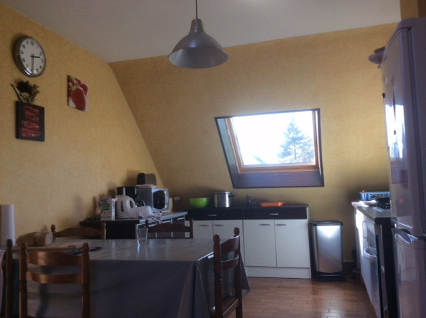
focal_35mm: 32
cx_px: 213
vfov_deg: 44.1
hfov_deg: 56.9
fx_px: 393
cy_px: 159
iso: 40
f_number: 2.4
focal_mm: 3.3
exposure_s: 1/60
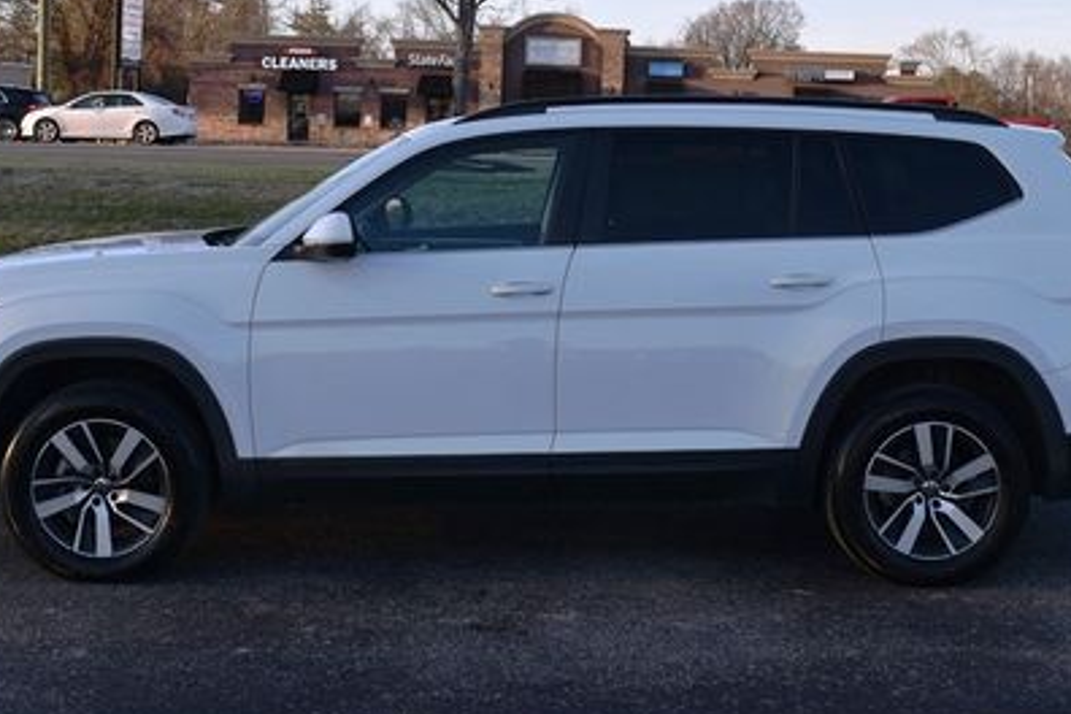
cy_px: 204
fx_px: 1660
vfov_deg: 24.1
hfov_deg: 35.7
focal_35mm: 56
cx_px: 565
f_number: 6.3
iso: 200
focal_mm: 23
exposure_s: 1/250
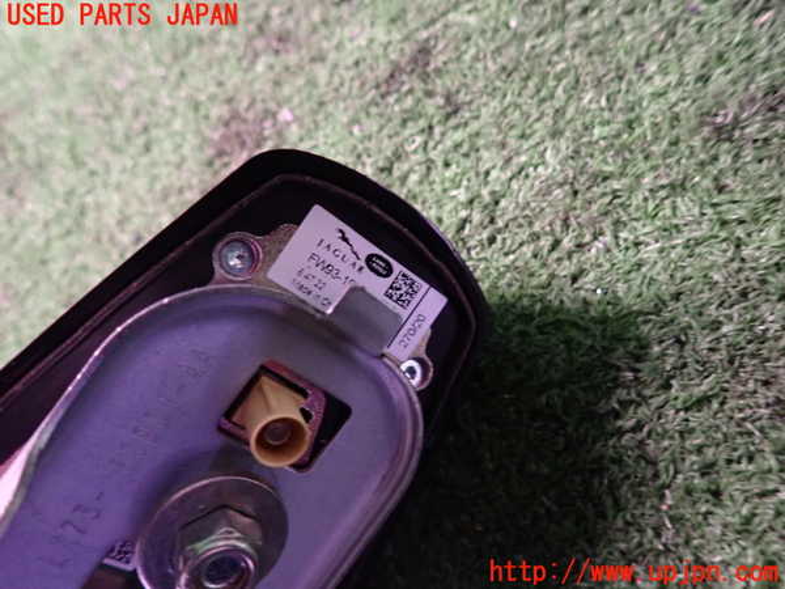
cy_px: 294
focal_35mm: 25
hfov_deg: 69.4
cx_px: 392
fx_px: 567
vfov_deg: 54.9
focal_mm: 4.5
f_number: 2
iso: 800
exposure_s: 1/13
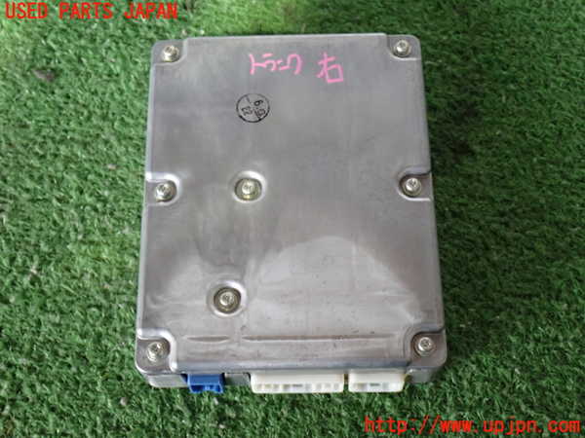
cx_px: 292
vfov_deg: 27.0
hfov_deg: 35.5
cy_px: 219
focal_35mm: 54
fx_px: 913
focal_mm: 9.65
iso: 800
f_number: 3.3
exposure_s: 1/25
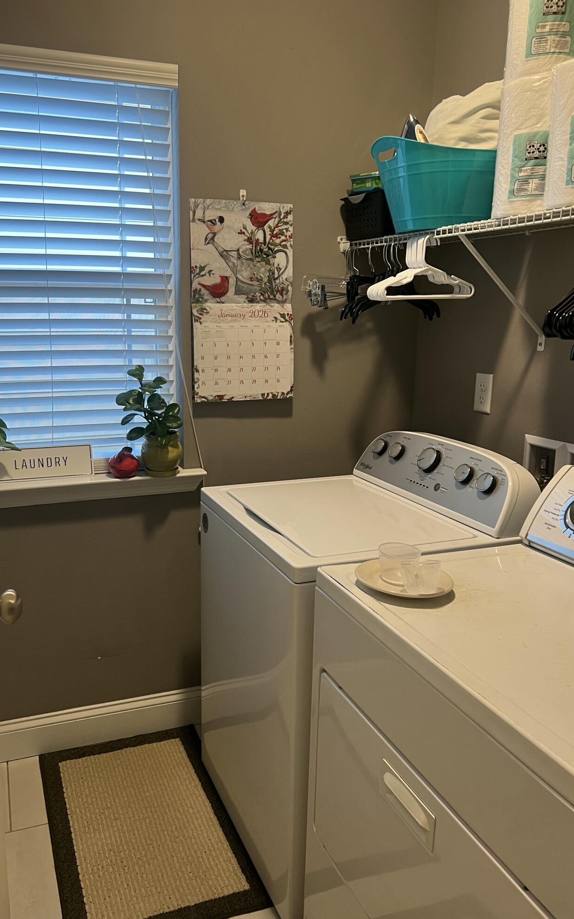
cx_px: 241
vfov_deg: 66.5
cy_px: 457
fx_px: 701
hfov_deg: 44.4
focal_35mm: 28
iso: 100
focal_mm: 5.7
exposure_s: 1/60
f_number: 1.5
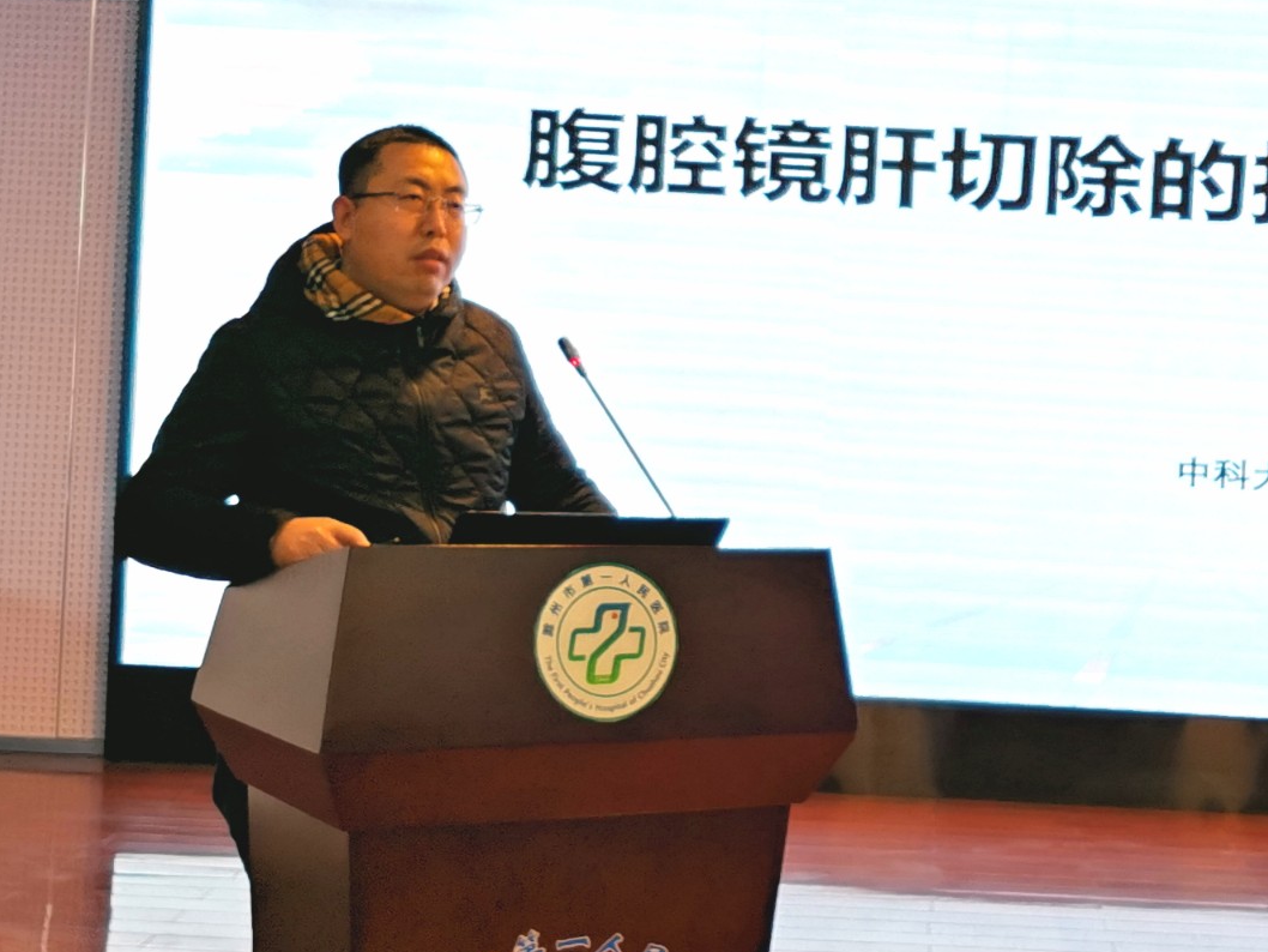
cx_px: 914
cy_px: 366
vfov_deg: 22.6
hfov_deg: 29.4
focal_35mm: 65
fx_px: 2382
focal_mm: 4.66
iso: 50
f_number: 1.4
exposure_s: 6
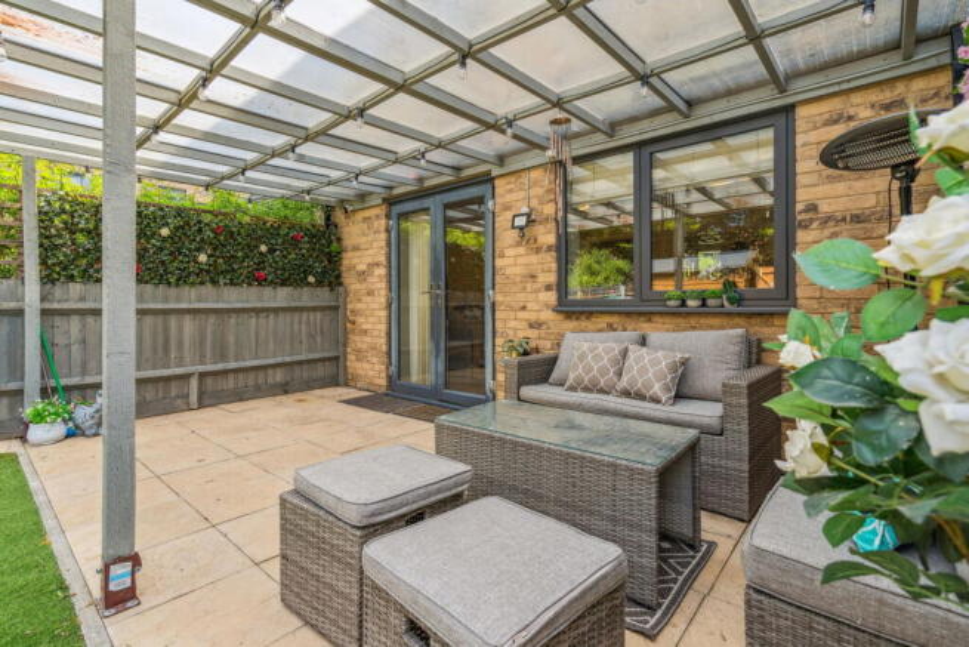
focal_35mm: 16
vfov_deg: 73.8
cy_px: 324
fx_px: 431
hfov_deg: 96.7
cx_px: 484
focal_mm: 16
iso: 200
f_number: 8
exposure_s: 1/80
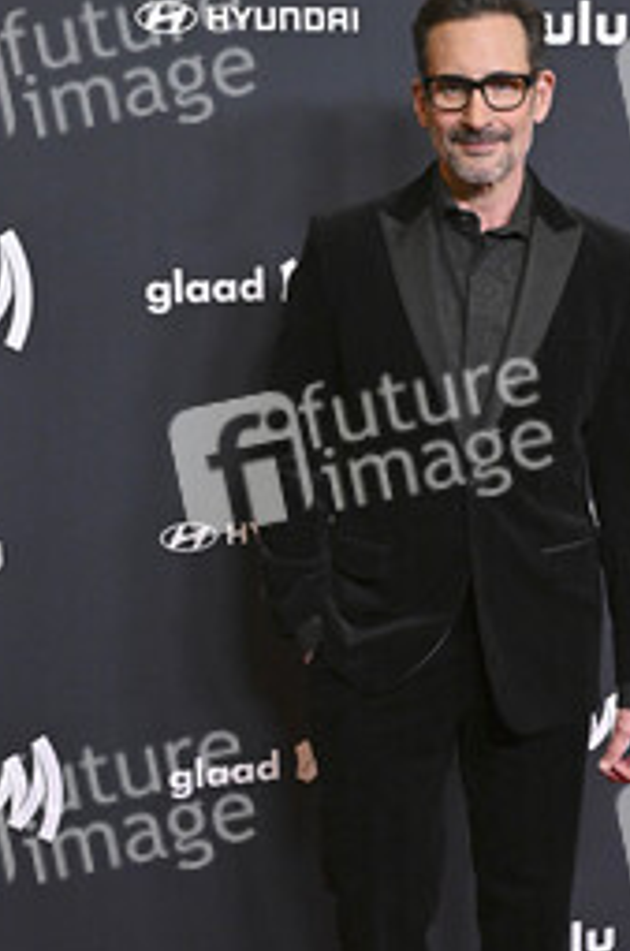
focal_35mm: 66
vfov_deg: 30.3
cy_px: 634
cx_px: 470
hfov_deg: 20.4
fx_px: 1739
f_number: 5.6
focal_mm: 42
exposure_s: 1/250
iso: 4000
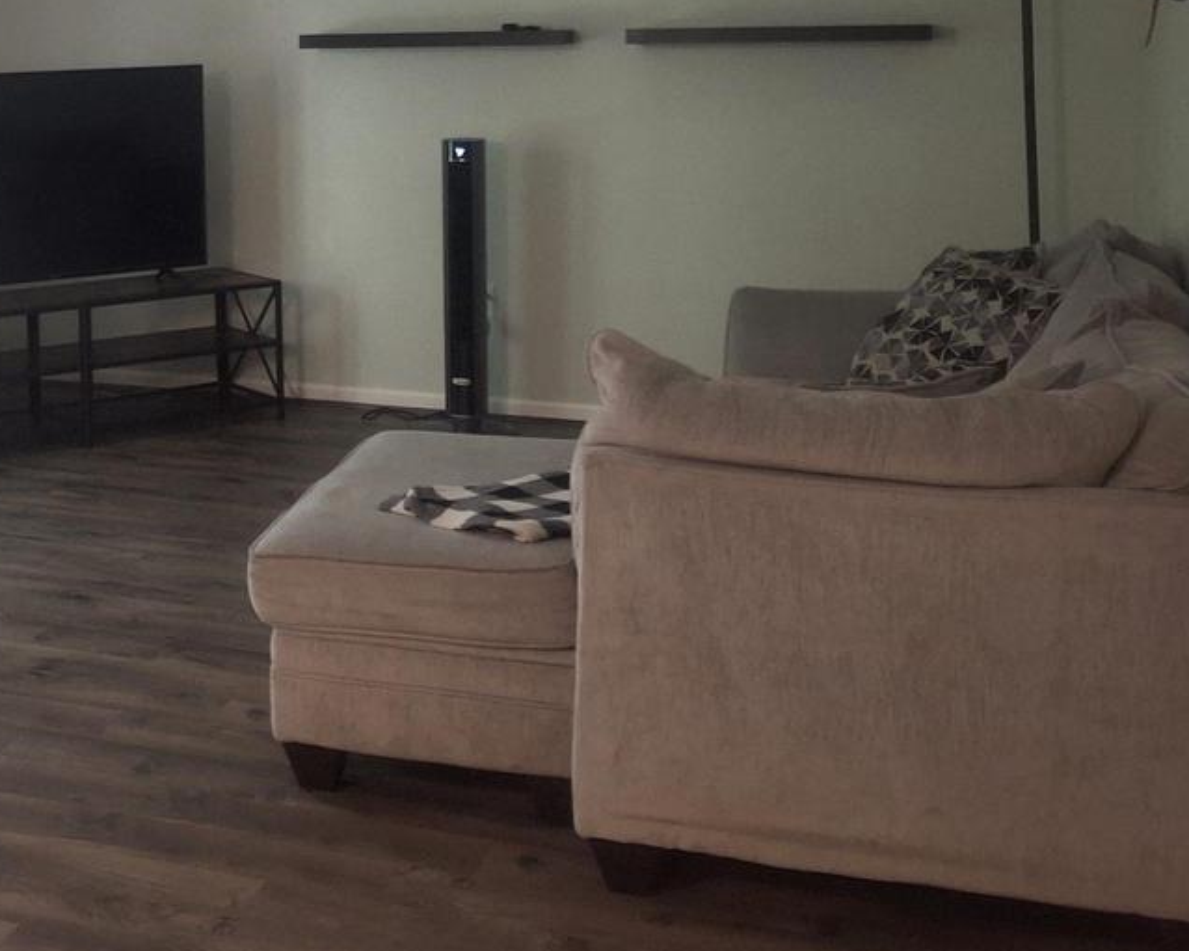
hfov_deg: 32.0
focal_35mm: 55
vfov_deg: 26.9
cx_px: 61
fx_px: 1935
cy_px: 153
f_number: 1.8
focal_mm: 4.69
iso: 200
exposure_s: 1/30
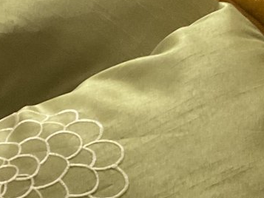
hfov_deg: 16.0
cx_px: 114
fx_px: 938
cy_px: 297
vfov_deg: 11.5
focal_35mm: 123
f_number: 1.8
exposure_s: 1/30
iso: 400
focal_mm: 3
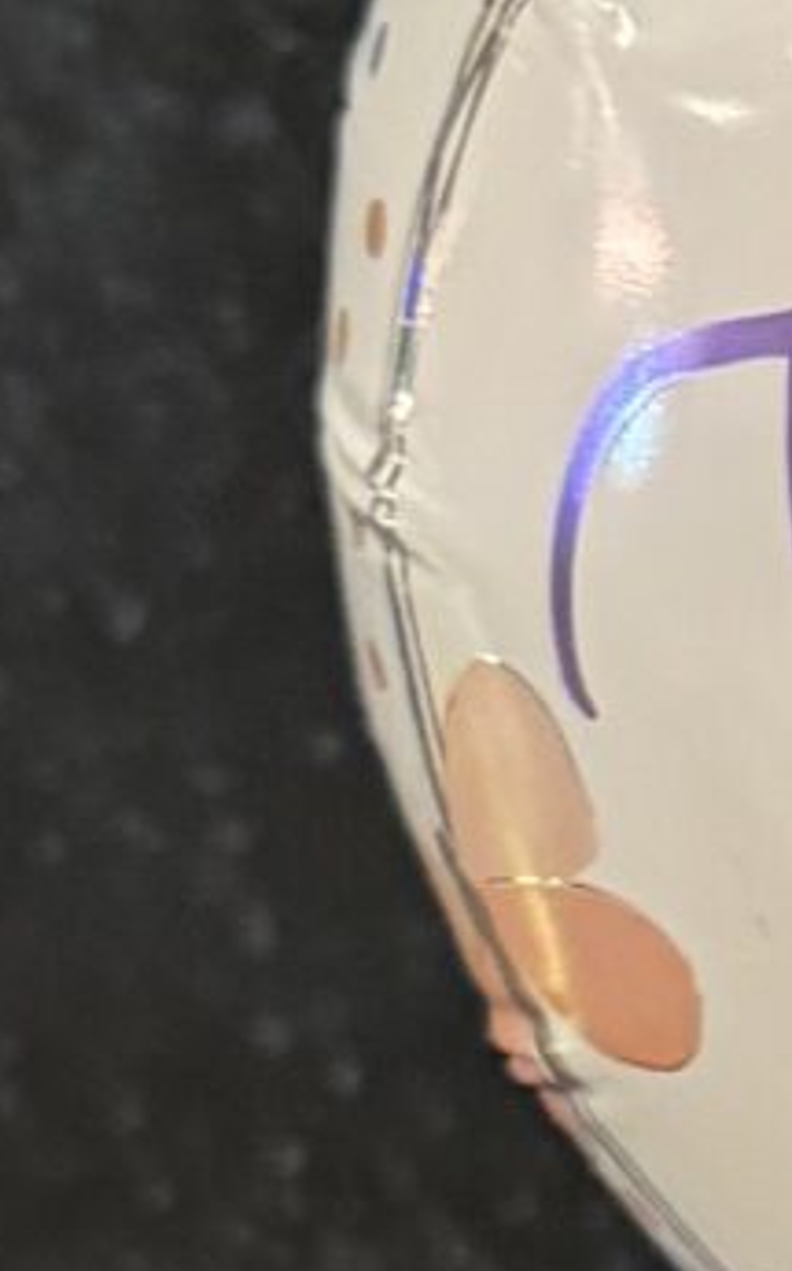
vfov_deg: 11.1
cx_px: 2980
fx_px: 6541
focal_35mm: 189
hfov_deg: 6.0
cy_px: 700
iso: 800
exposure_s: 1/40
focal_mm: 6.76
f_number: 1.78
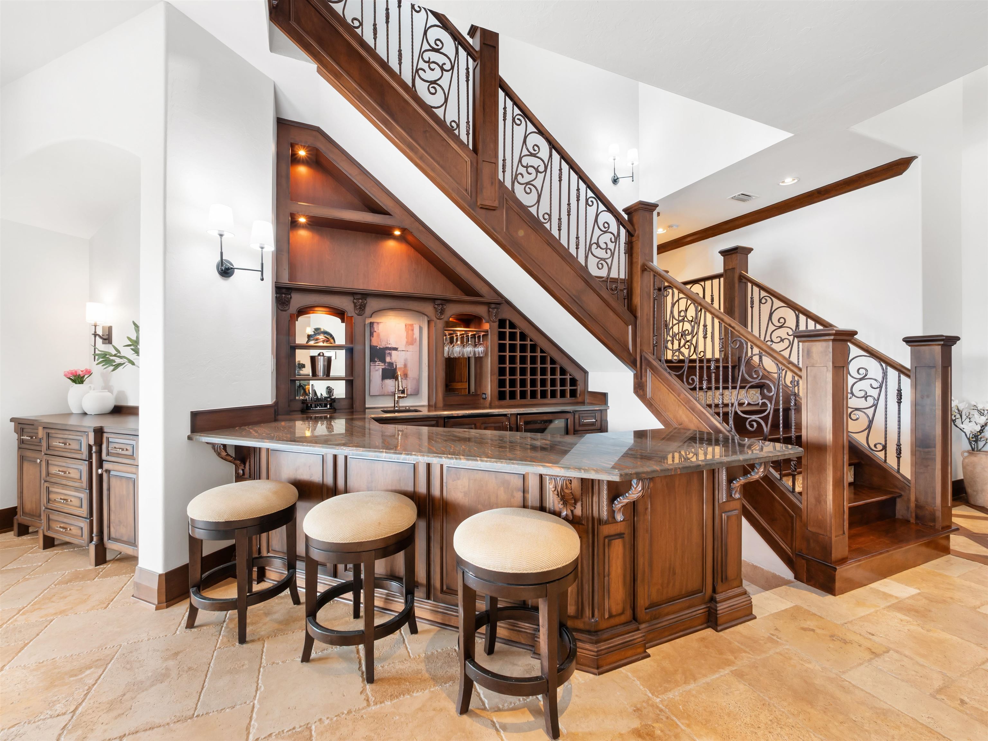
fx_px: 400
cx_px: 494
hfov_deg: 102.1
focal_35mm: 14
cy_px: 370
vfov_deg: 85.7
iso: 200
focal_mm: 7
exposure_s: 1
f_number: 7.1
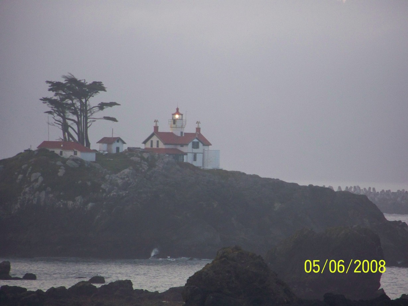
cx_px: 204
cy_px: 153
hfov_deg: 4.6
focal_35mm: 432
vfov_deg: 3.4
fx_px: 5092
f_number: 4.8
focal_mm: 70.2
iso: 200
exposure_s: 1/100
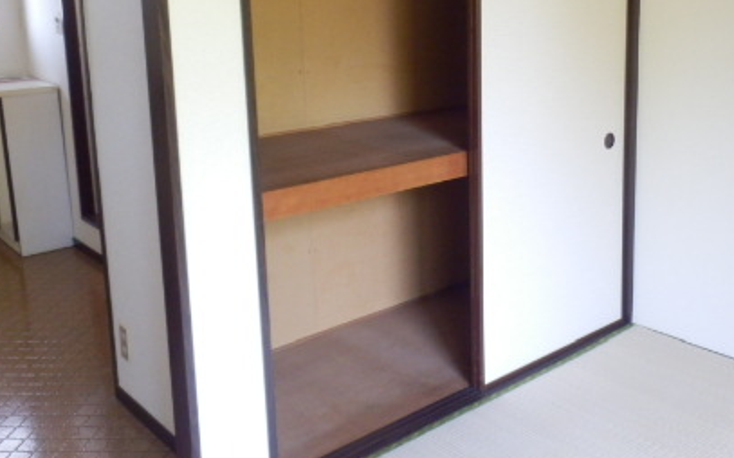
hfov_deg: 48.8
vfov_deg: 31.5
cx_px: 465
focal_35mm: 40
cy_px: 124
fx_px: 800
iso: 400
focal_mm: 4.2
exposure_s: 1/30
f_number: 3
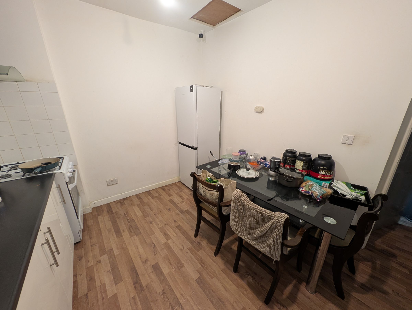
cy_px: 155
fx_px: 143
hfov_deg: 110.5
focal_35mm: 12
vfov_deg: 94.6
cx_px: 206
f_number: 1.95
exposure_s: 1/23.8
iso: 202
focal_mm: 2.23
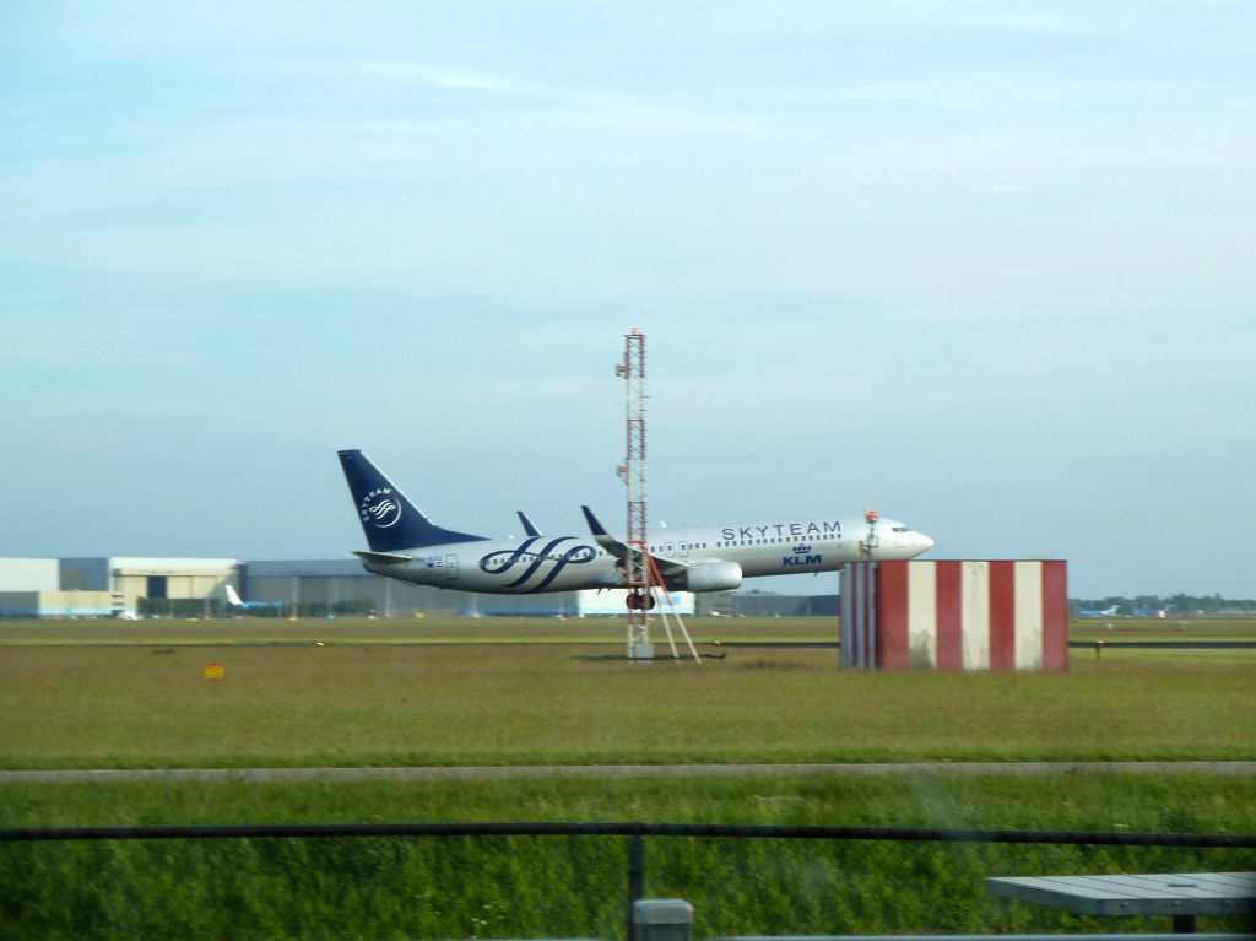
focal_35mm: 119
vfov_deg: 12.4
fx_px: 4316
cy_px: 470
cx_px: 628
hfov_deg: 16.6
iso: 80
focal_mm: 19.5
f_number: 4.4
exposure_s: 1/160
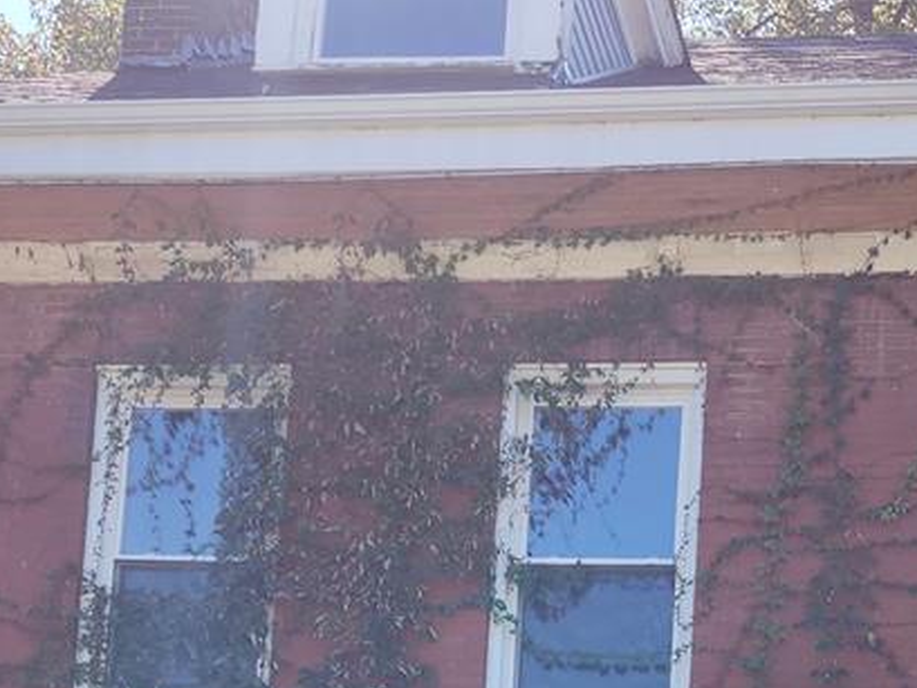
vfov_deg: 14.9
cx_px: 729
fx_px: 2385
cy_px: 1125
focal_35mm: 90
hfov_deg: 21.5
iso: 25
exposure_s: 1/734
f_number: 1.8
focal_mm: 5.54
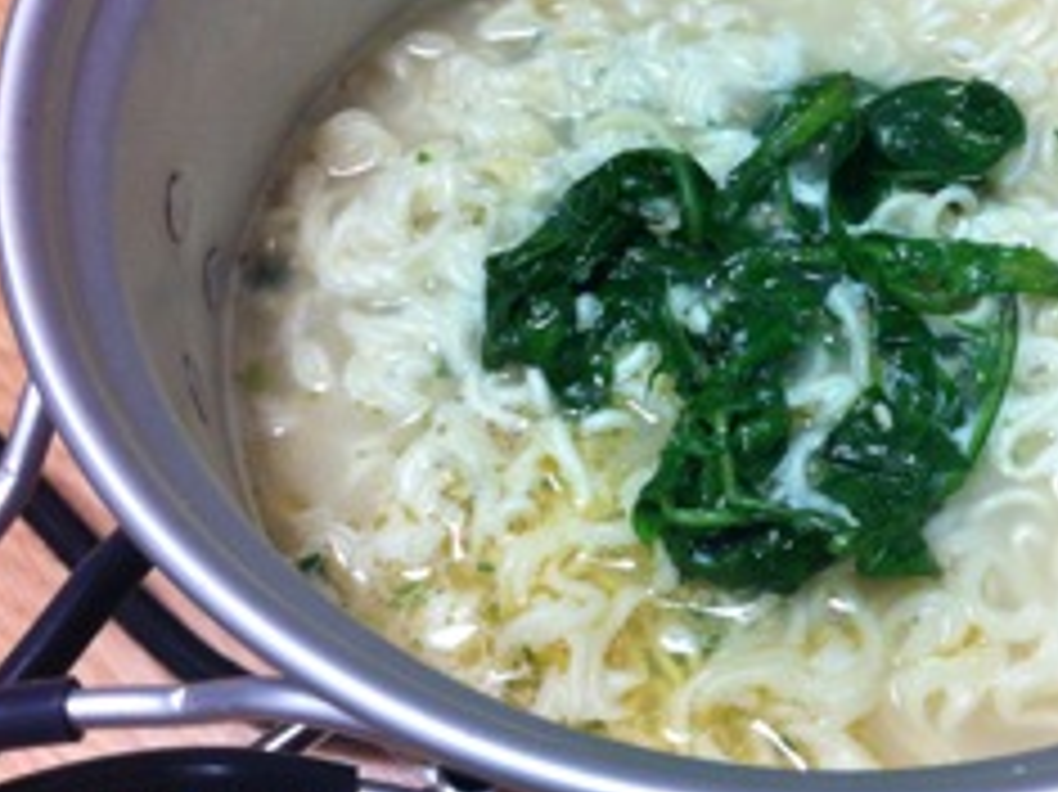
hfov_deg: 36.1
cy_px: 295
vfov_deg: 27.9
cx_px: 779
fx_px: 1589
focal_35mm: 52
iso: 160
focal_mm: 3.85
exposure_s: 1/17
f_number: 2.8
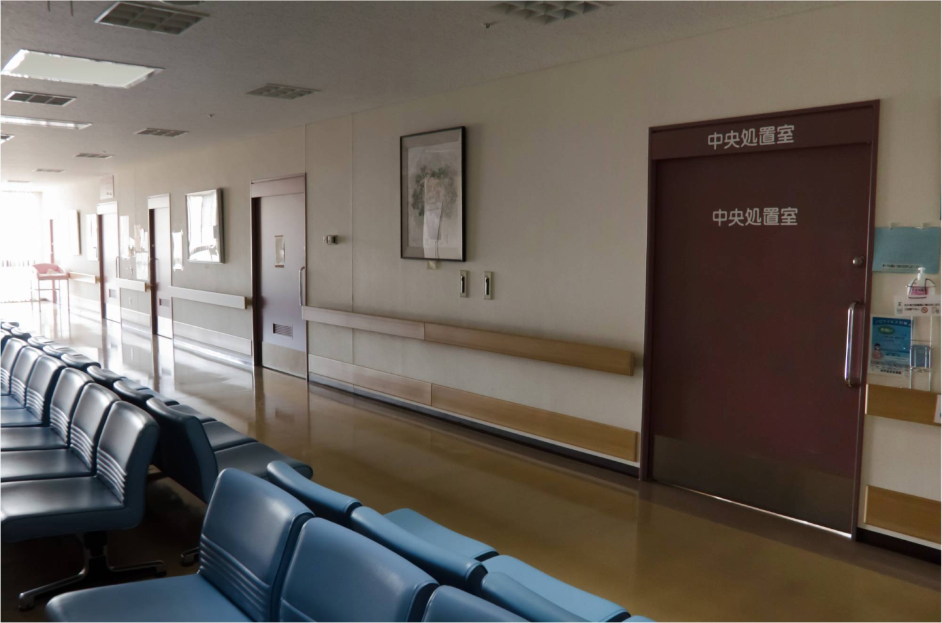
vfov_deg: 43.4
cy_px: 312
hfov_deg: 62.0
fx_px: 783
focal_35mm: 30
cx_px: 471
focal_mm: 20
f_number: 7.1
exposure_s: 1/15
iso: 1600
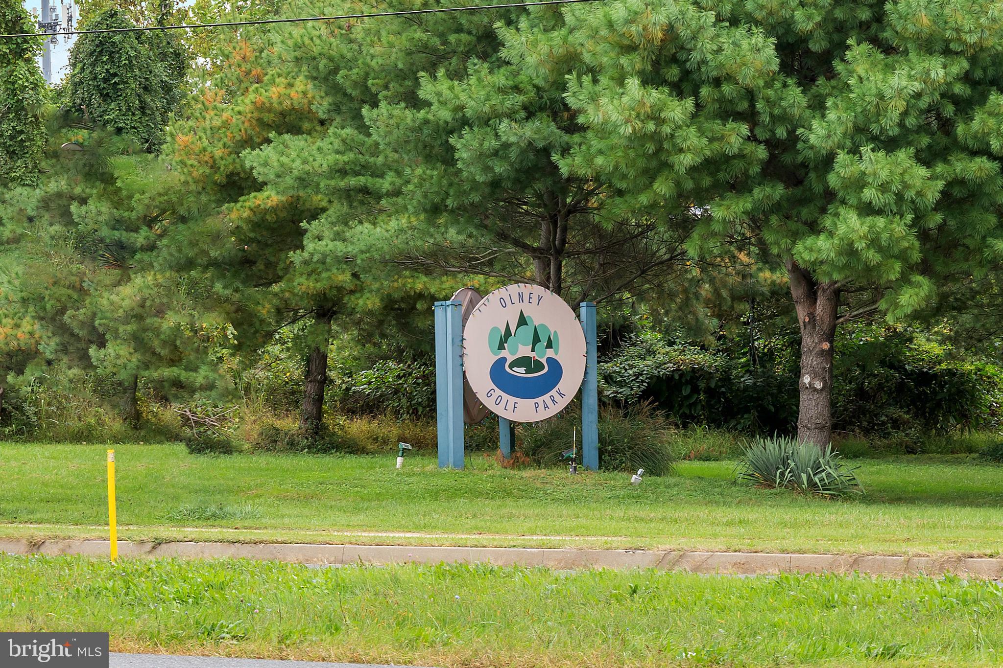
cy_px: 334
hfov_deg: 27.0
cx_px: 502
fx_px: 2089
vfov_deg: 18.2
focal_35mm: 75
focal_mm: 75
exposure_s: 1/40
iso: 250
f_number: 11
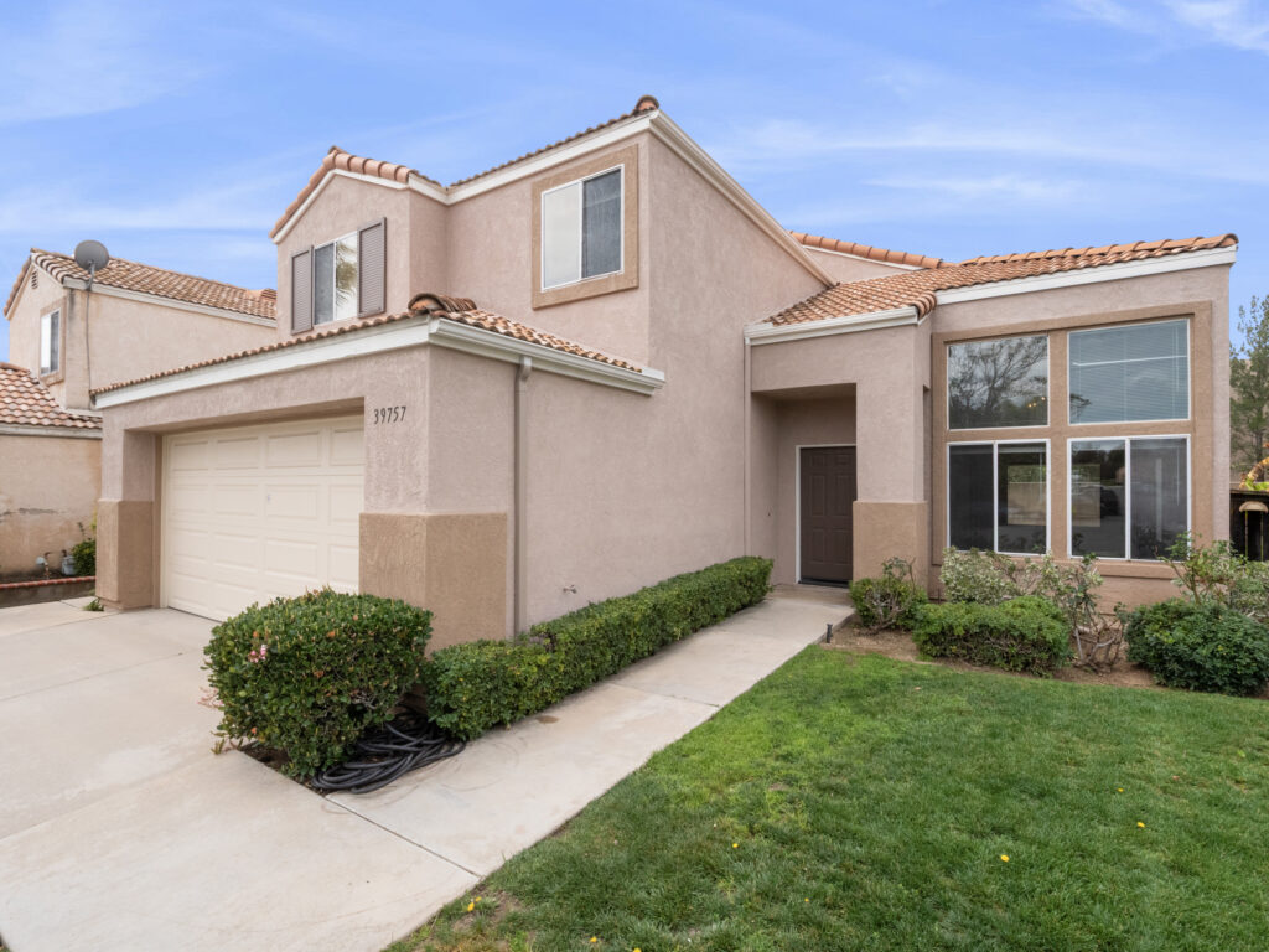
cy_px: 476
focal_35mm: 16
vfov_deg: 78.1
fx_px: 587
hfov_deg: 94.5
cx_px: 634
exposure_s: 1/500
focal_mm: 8
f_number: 9
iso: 800
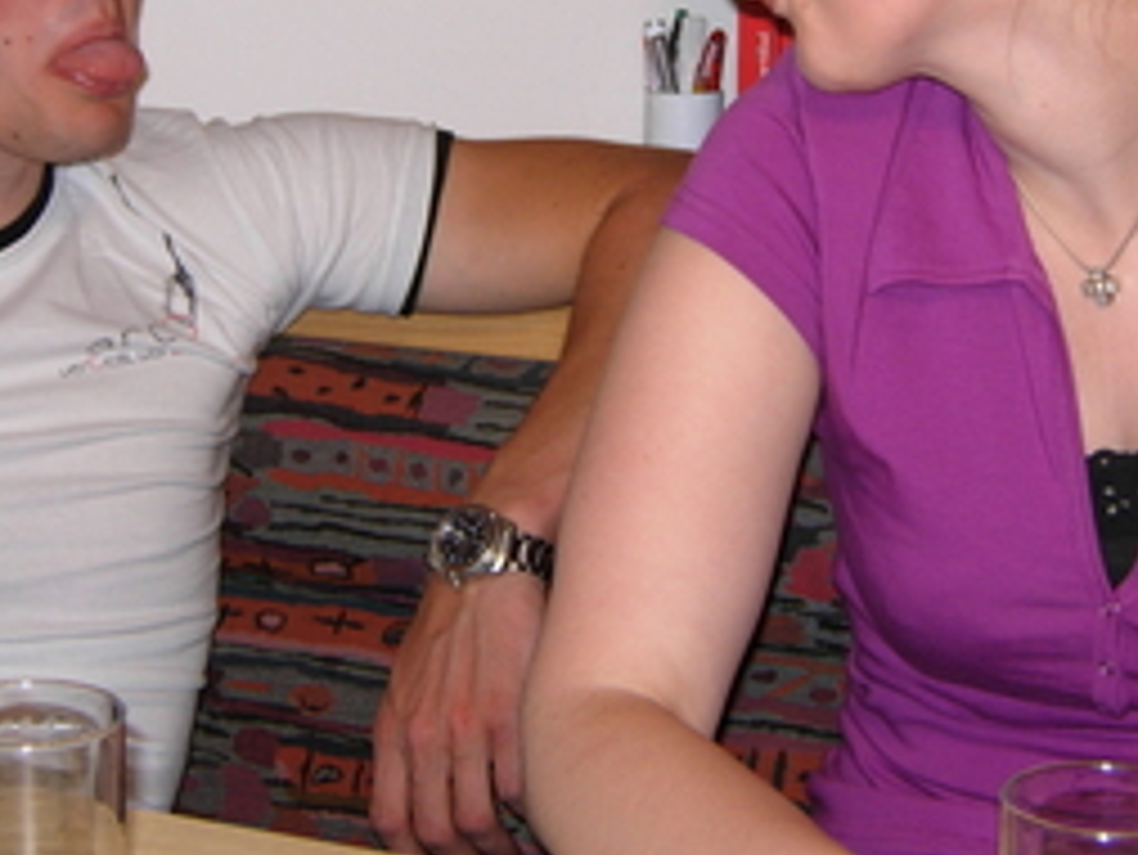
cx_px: 684
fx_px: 2993
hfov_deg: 21.5
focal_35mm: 91
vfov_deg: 16.0
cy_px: 63
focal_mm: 7.5
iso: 50
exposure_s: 1/45.2
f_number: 2.7
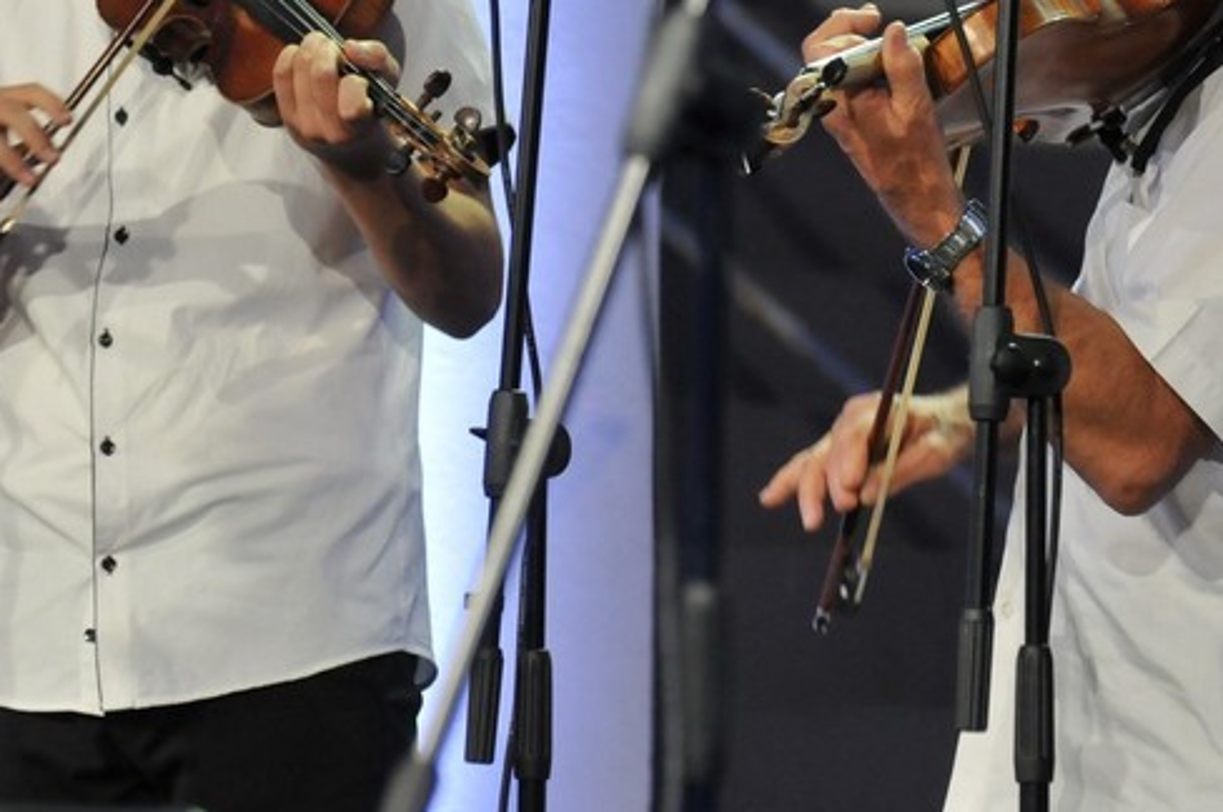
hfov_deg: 4.6
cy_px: 68
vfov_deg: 3.1
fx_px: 15101
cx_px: 1065
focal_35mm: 445
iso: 1000
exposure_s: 1/60
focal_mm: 135
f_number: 4.8
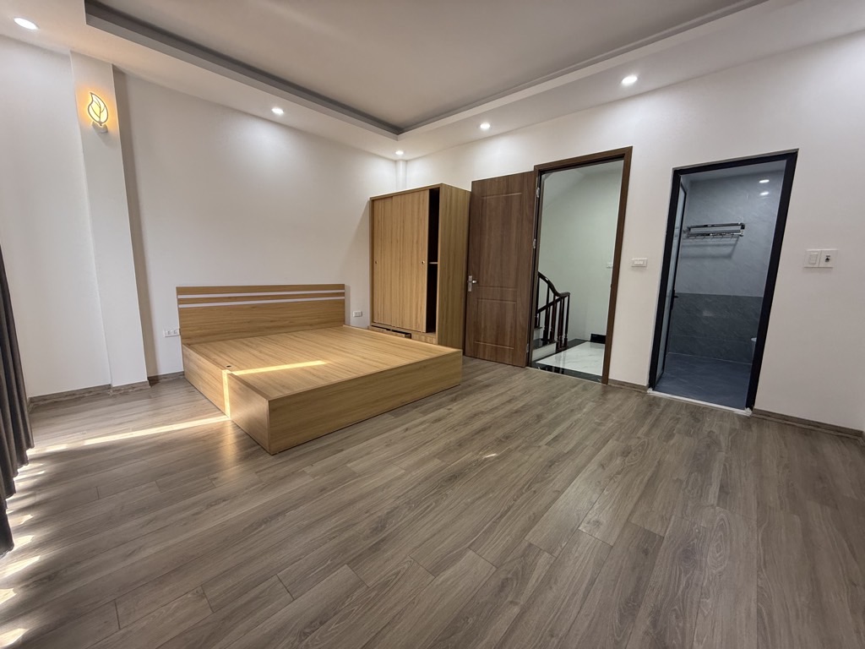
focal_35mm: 14
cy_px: 324
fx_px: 350
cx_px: 432
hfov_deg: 102.1
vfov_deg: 85.7
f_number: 2.2
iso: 200
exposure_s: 1/99
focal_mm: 2.22
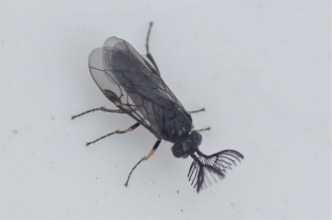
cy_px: 110
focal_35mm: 135
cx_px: 166
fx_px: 1242
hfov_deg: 15.2
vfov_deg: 10.1
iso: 100
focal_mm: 90
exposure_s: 1/320
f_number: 5
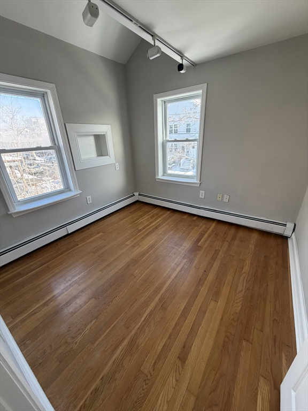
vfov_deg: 102.1
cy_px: 206
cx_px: 154
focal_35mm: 14
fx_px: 166
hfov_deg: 85.7
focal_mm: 2.22
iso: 160
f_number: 2.2
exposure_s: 1/121
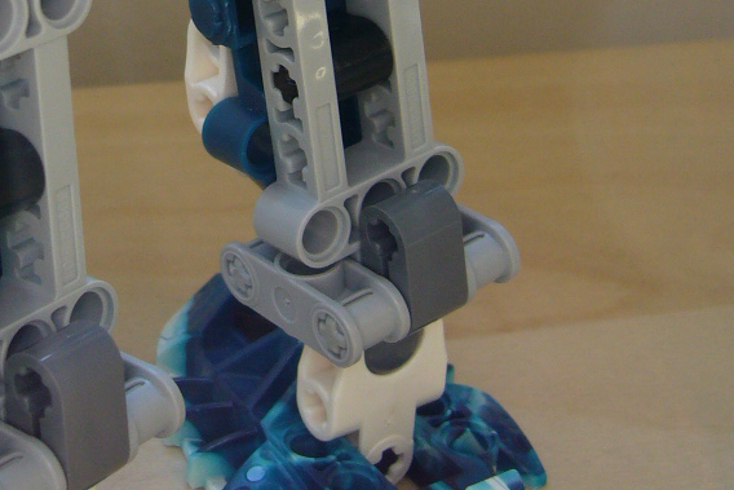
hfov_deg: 24.4
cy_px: -16
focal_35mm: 82
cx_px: 165
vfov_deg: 16.3
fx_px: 1672
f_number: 2.8
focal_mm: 5.8
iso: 100
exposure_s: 1/100
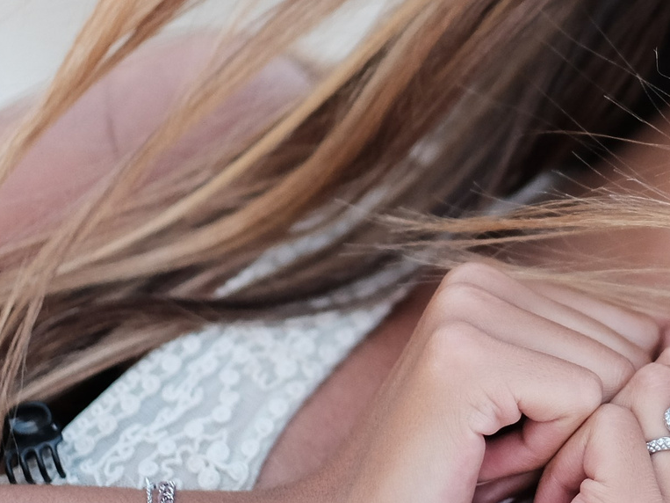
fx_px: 5244
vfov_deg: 5.5
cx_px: 765
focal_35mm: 271
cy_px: 61
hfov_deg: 7.3
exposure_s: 1/5000
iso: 800
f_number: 1.2
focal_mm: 56
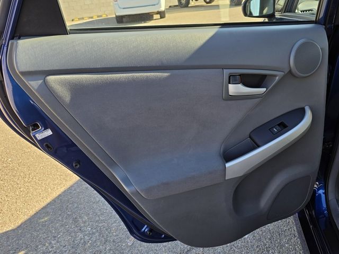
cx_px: 170
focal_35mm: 29
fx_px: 284
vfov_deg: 48.2
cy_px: 127
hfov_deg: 61.7
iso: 40
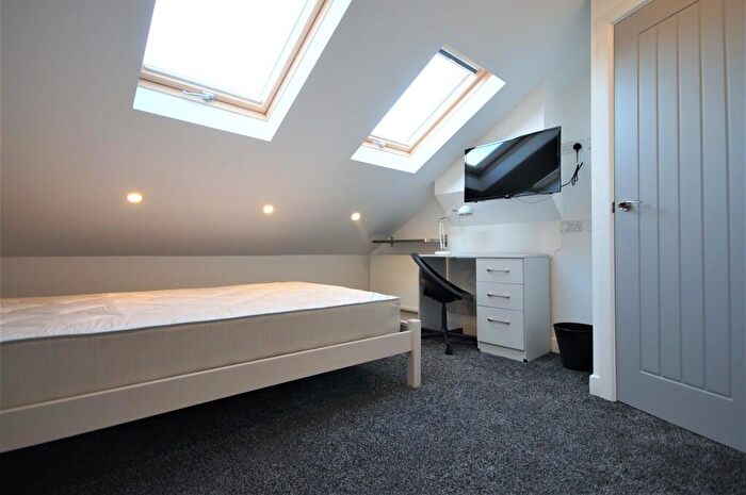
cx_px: 373
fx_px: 331
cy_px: 248
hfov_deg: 96.8
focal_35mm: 16
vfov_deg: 73.6
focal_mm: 11
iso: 400
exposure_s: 1/60
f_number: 4
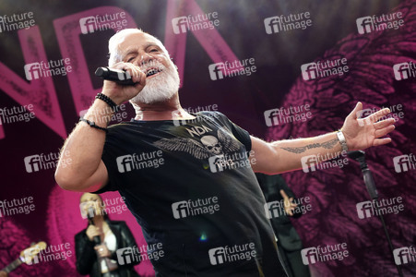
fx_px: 785
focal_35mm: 68
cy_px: 138
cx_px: 208
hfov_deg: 29.7
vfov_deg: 20.0
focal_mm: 68
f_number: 5.6
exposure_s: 1/160
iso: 1000
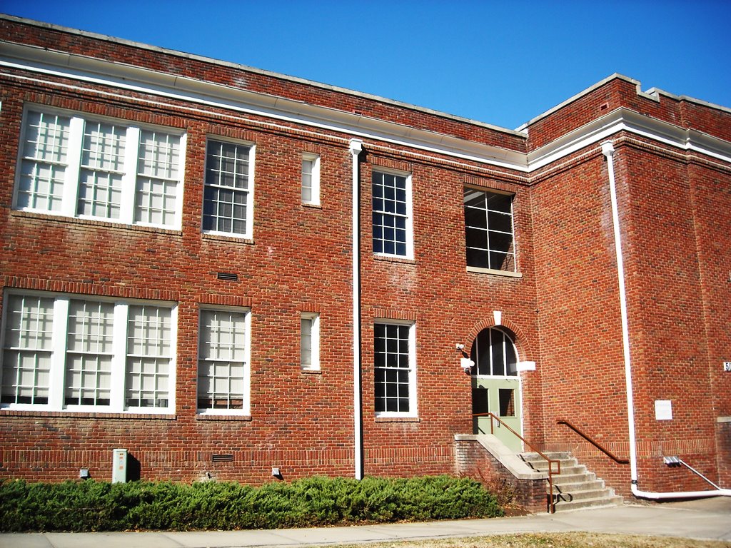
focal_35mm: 35
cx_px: 366
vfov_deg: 40.7
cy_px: 274
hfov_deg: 52.6
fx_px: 739
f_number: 5.6
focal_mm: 5.7
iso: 64
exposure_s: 1/284
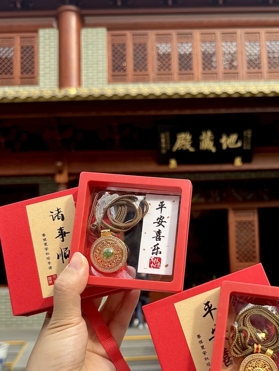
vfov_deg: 48.9
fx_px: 397
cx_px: 188
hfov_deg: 38.2
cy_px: 259
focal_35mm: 37
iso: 80
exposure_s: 1/1767
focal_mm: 6.86
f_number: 1.78
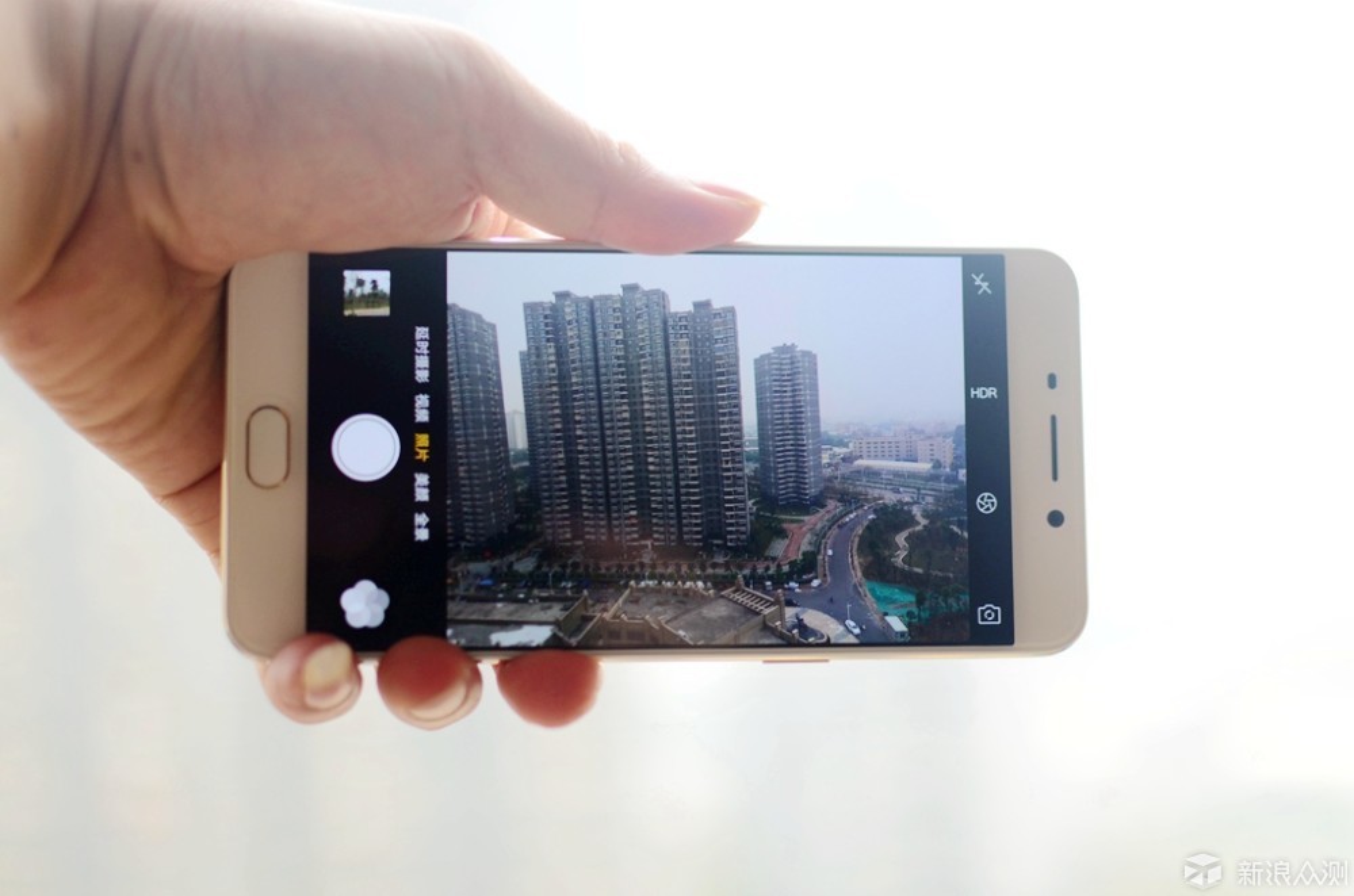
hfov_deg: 37.9
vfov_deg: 25.6
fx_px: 1970
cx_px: 677
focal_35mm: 52
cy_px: 448
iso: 100
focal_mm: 35
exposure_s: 1/160
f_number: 2.2
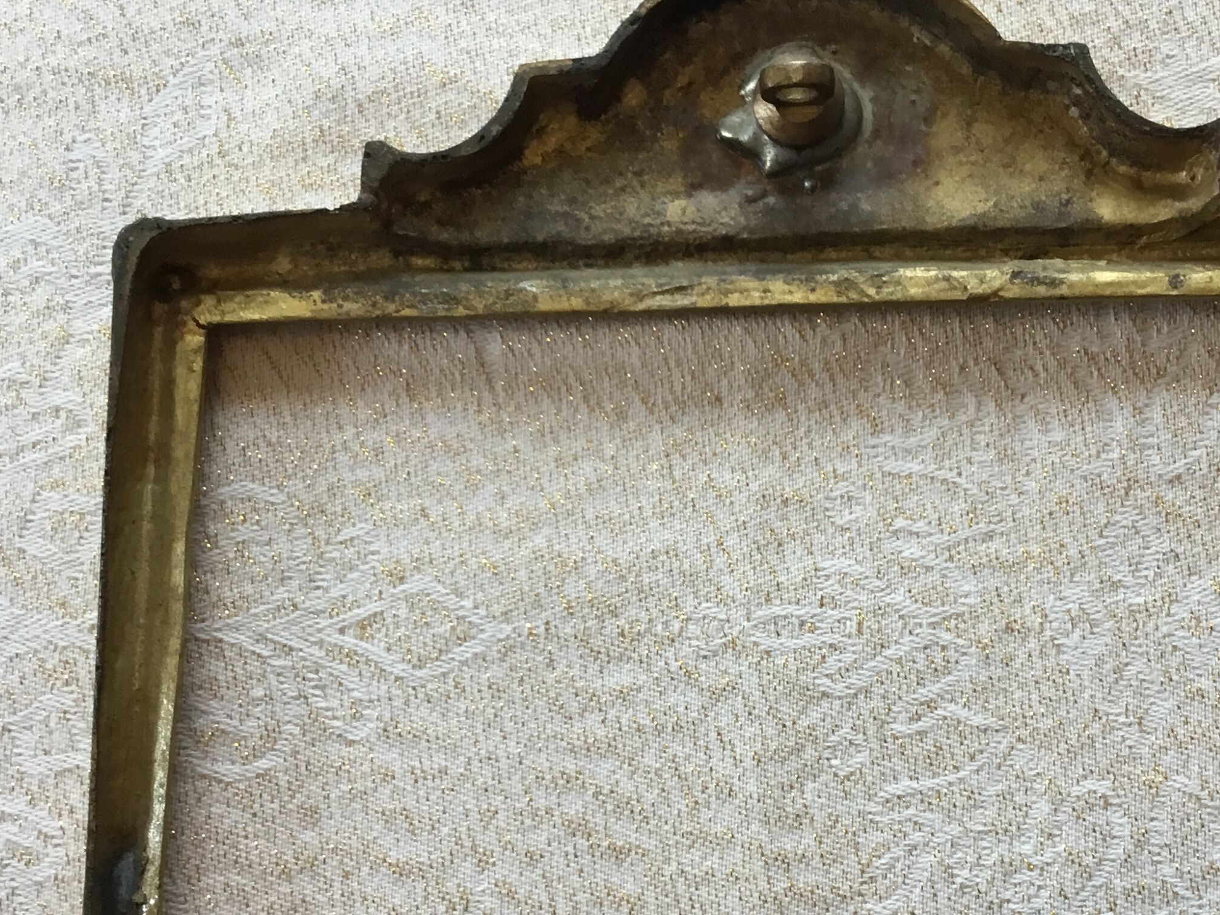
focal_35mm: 50
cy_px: 582
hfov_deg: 38.0
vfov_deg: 29.0
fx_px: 1762
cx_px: 729
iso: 80
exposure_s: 1/33
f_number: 2.4
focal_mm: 3.3
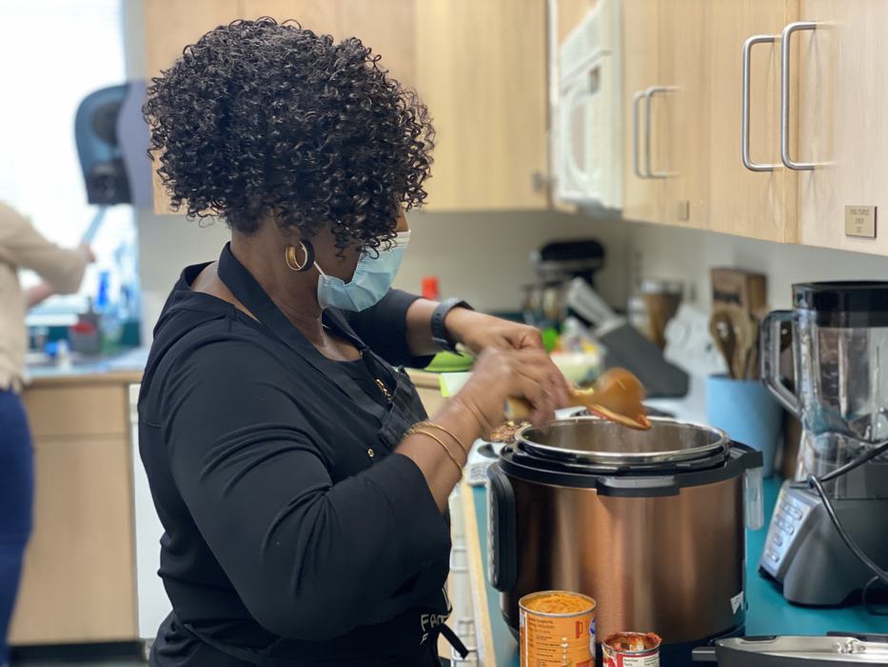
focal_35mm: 52
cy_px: 334
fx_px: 1334
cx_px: 444
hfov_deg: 36.8
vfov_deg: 28.0
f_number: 2
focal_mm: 6
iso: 160
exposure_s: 1/40
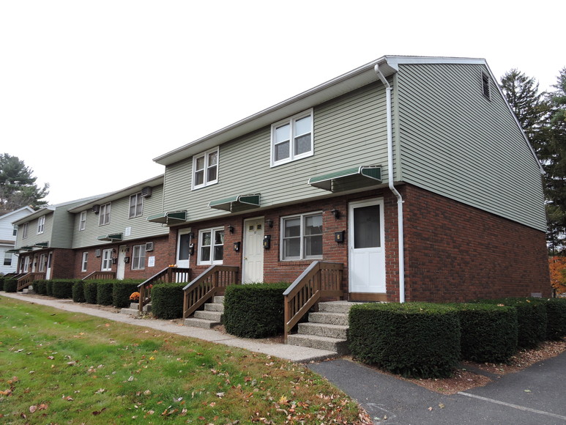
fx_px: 392
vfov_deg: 56.8
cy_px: 212
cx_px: 283
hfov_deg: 71.6
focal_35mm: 24
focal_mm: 4.3
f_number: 3.3
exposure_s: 1/320
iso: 100
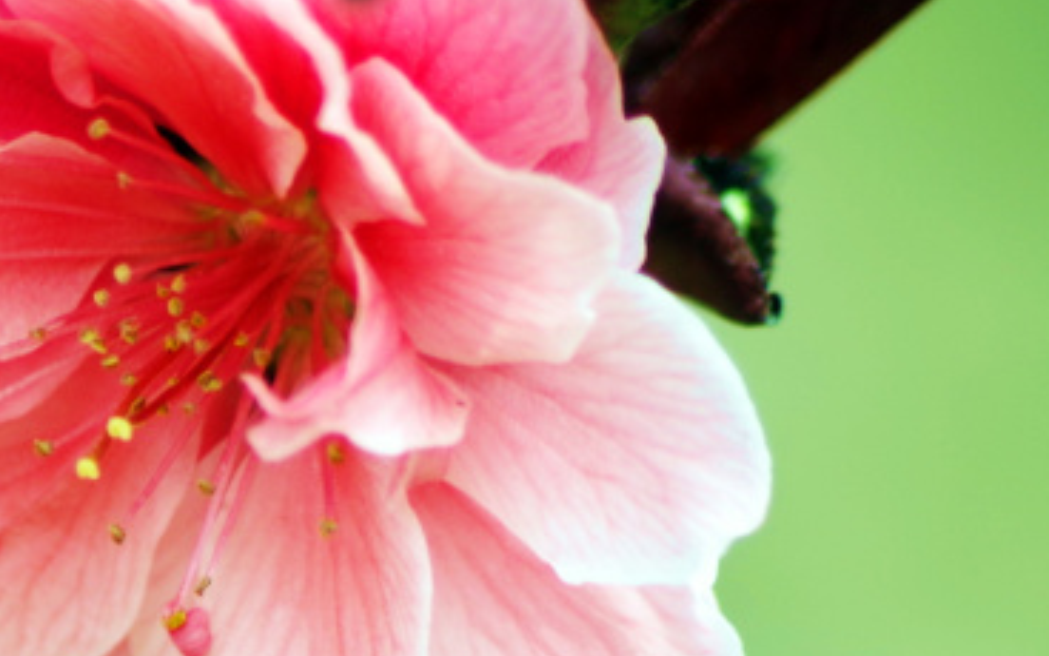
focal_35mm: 1046
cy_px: 278
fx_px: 29904
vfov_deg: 1.3
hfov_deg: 2.0
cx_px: 66
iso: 100
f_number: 5.6
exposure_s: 1/125
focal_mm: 210
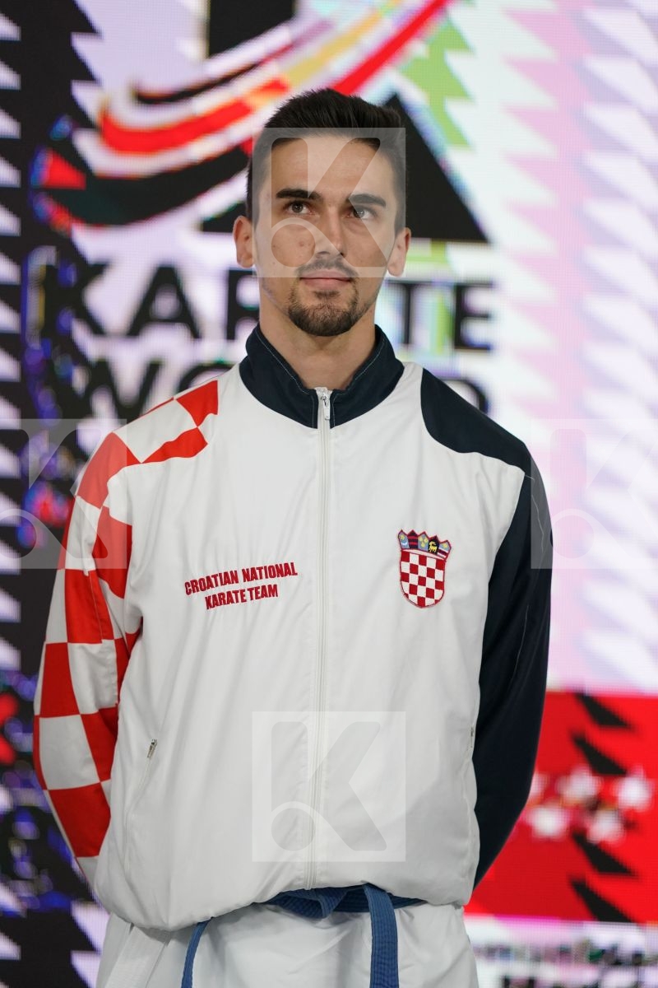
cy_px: 494
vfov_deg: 5.2
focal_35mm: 400
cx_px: 329
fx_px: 10966
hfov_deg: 3.4
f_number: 2.8
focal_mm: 400
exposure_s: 1/500
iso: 3200
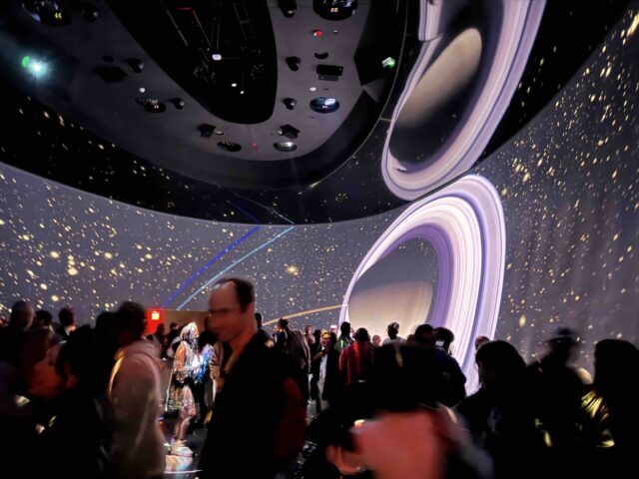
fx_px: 443
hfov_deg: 71.6
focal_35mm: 24
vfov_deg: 56.8
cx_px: 320
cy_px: 240
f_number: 1.78
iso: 1600
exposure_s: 1/5
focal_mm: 6.76
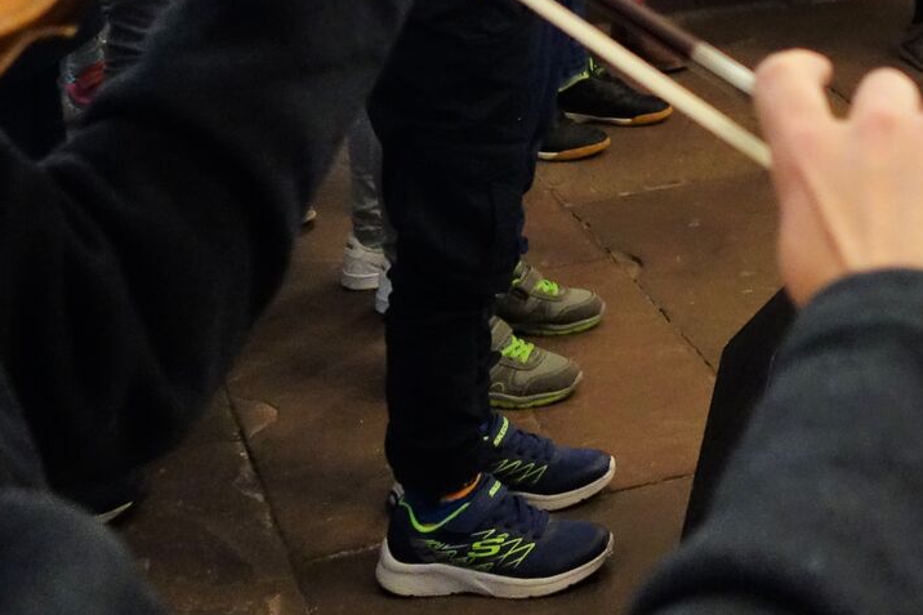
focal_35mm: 90
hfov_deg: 21.3
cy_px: -327
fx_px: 2307
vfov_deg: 14.1
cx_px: 1062
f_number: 1.8
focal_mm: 10.4
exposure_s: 1/80
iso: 800
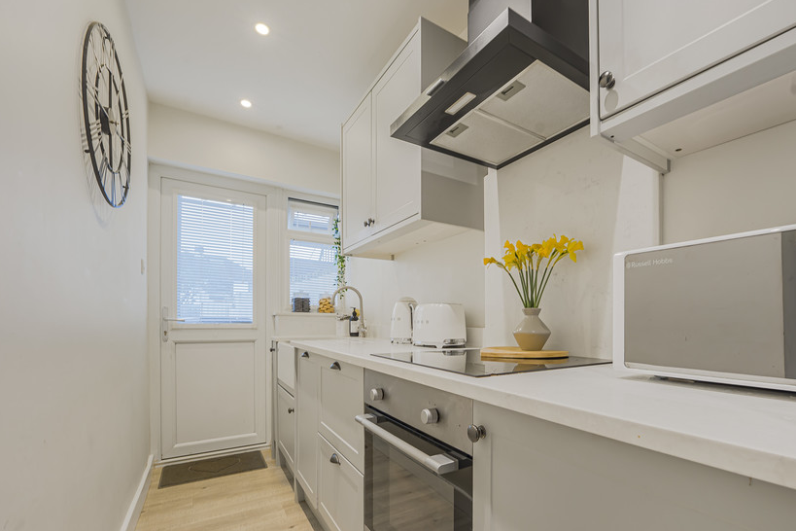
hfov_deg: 98.9
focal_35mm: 15
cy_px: 304
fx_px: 332
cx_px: 483
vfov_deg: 76.9
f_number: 9
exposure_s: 1/2
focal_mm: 12
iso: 320
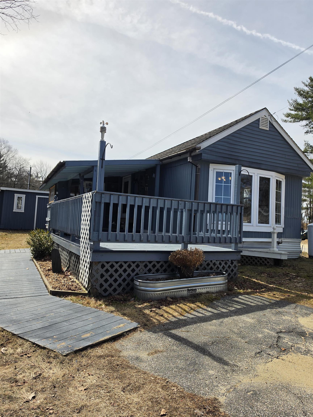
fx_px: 277
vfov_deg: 73.9
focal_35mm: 23
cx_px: 156
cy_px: 208
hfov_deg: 58.9
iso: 40
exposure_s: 1/7939
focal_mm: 6.5
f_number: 1.4
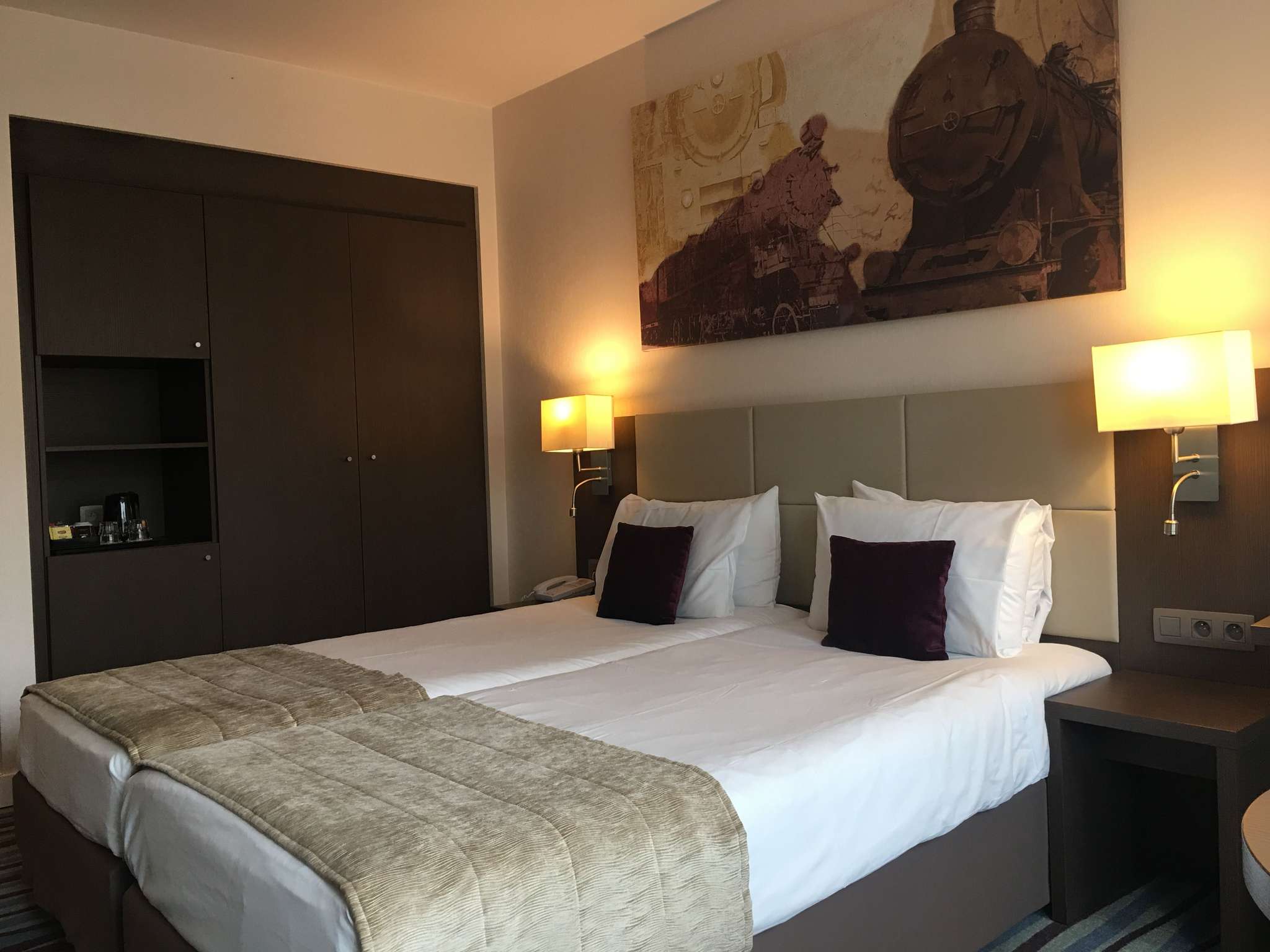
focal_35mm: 29
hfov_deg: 61.7
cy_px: 476
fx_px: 1064
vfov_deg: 48.2
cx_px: 635
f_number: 2.2
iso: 40
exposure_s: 1/33
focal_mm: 4.15
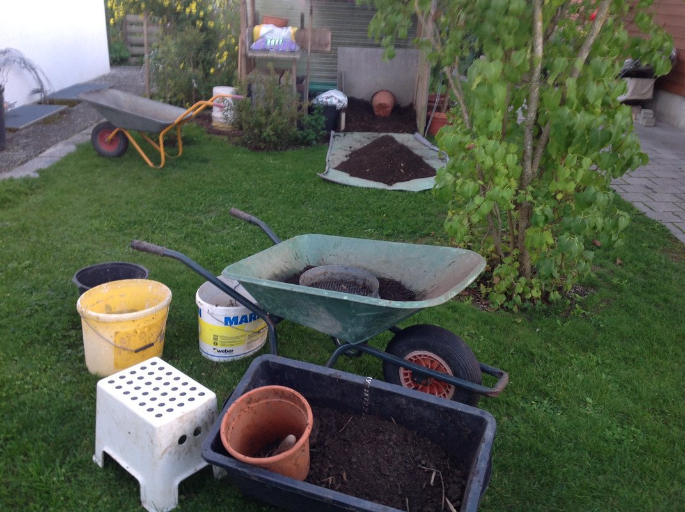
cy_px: 256
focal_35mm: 35
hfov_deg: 52.7
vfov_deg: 40.6
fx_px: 692
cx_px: 342
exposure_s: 1/15
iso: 64
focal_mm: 4.28
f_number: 2.4
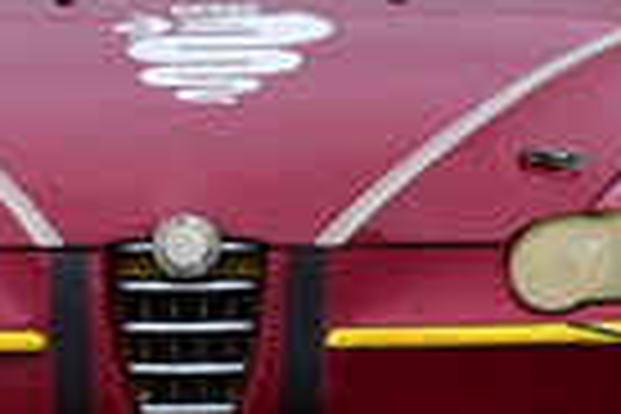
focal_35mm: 3380
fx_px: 58300
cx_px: 63
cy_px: -104
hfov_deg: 0.6
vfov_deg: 0.4
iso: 1000
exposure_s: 1/640
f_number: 11
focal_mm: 390
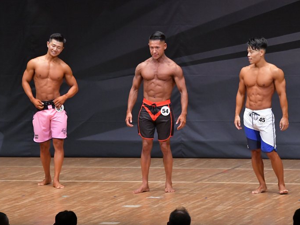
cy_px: 112
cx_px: 139
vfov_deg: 5.7
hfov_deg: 7.6
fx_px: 2262
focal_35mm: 261
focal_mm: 160
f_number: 5.6
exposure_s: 1/400
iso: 6400
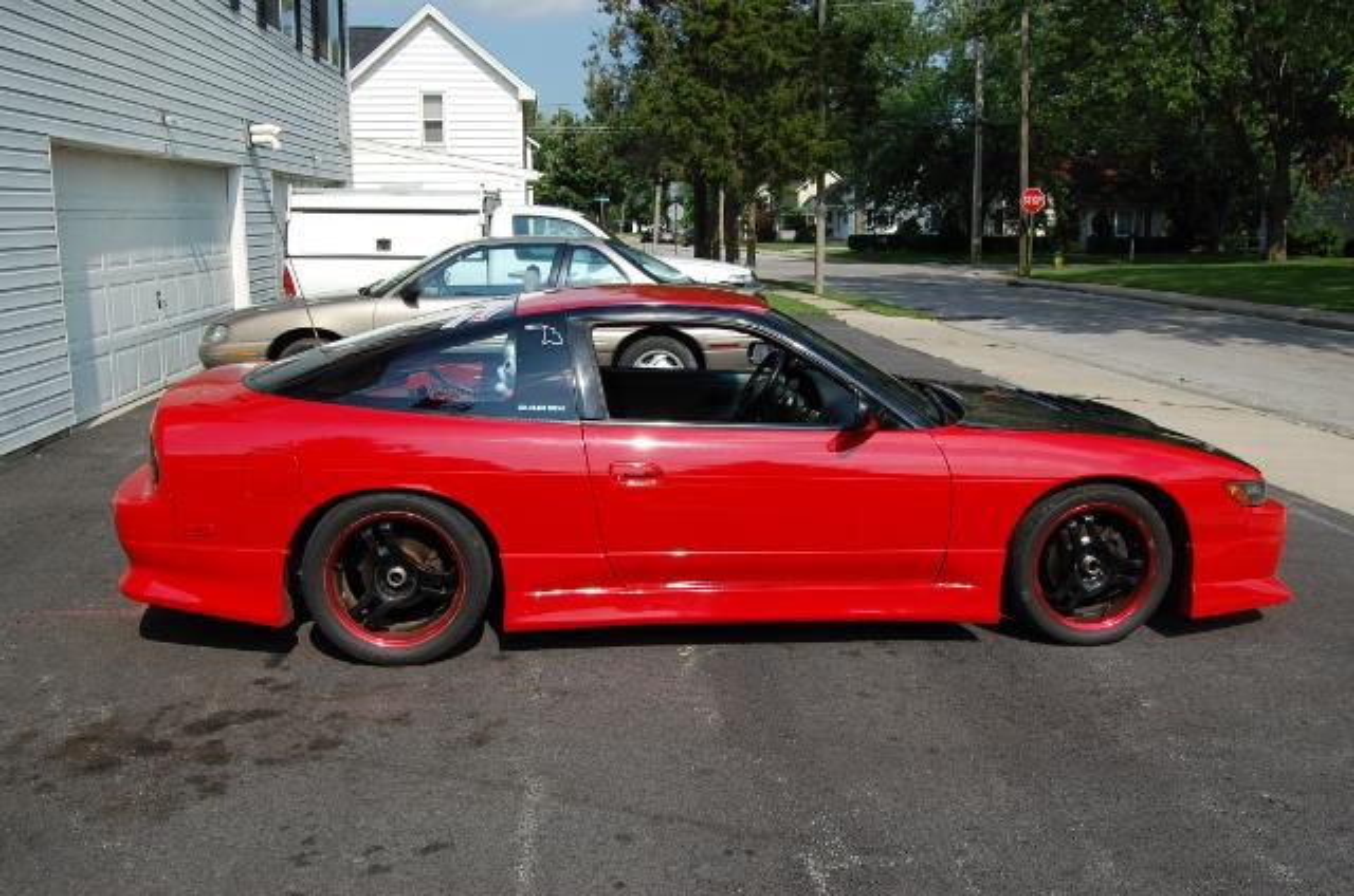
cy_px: 448
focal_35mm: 30
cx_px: 677
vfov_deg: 43.4
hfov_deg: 62.0
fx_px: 1126
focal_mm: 20
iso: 200
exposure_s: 1/400
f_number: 10
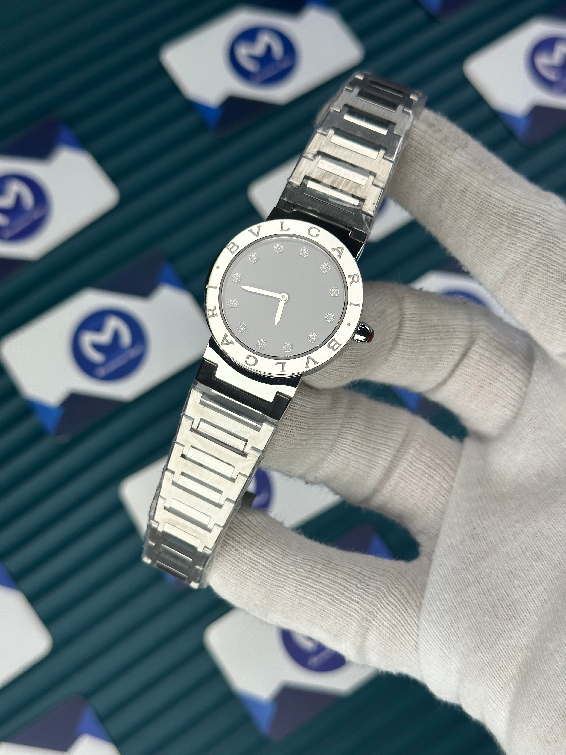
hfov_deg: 30.3
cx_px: 283
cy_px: 378
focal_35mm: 48
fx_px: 1046
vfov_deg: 39.7
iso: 64
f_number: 1.78
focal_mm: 6.86
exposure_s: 1/1433
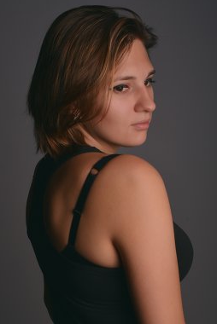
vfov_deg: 42.7
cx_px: 109
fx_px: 415
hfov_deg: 29.3
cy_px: 163
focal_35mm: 46
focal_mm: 30
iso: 100
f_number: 18
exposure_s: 1/160
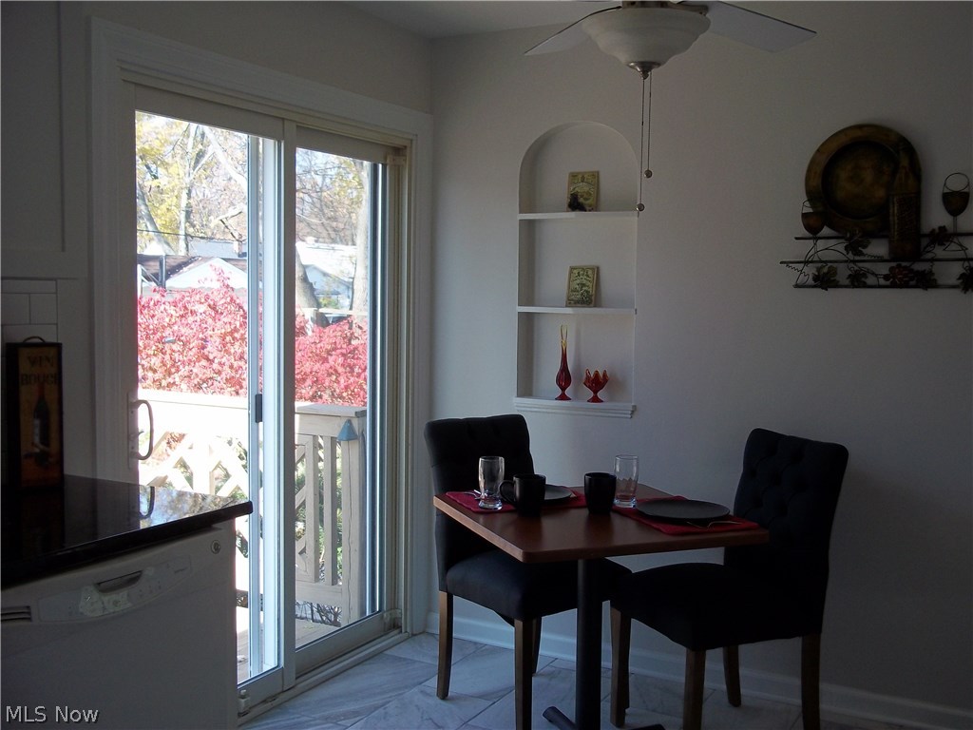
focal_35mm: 36
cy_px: 365
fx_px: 1012
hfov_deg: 51.4
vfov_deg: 39.7
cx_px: 486
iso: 80
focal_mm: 6.5
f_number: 3.1
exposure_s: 1/100
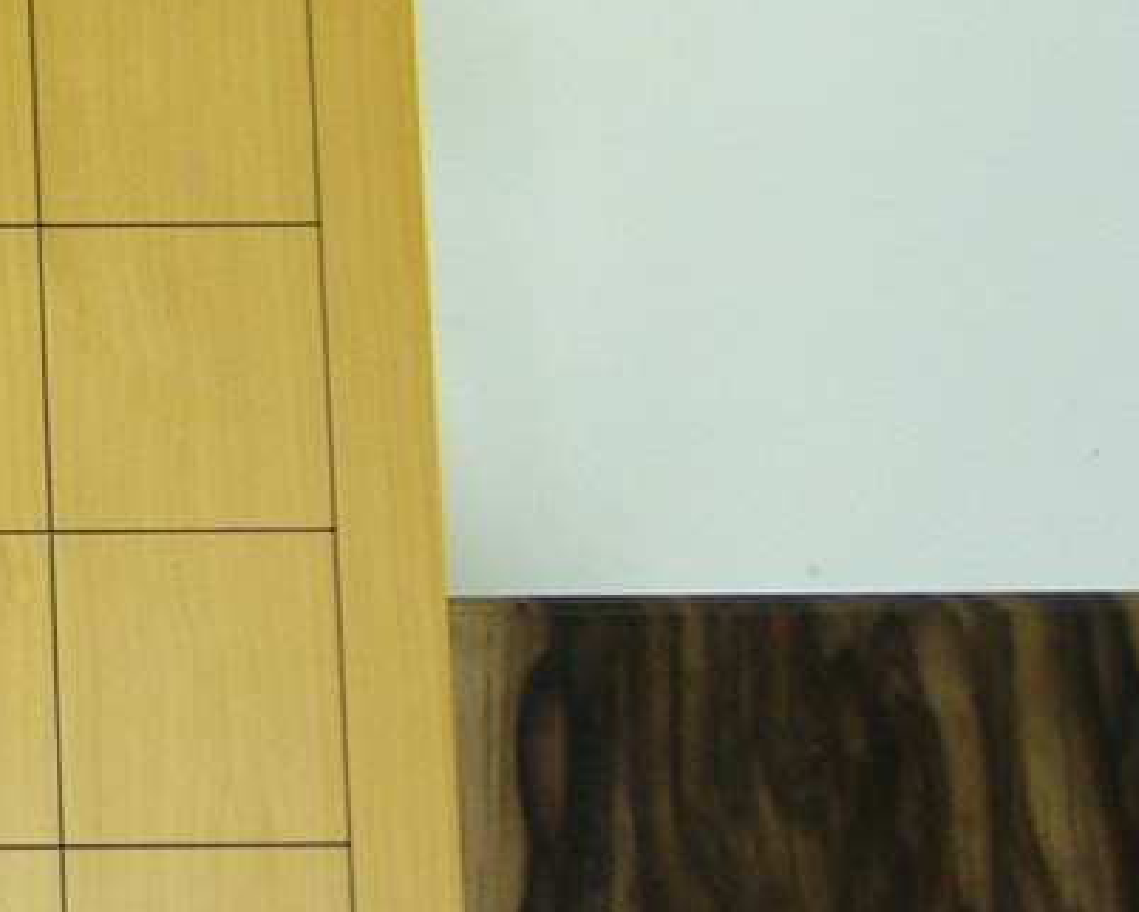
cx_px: -827
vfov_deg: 11.3
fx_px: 4587
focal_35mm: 136
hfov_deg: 13.0
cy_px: 127
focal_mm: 5.8
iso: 100
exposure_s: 1/20
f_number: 2.8
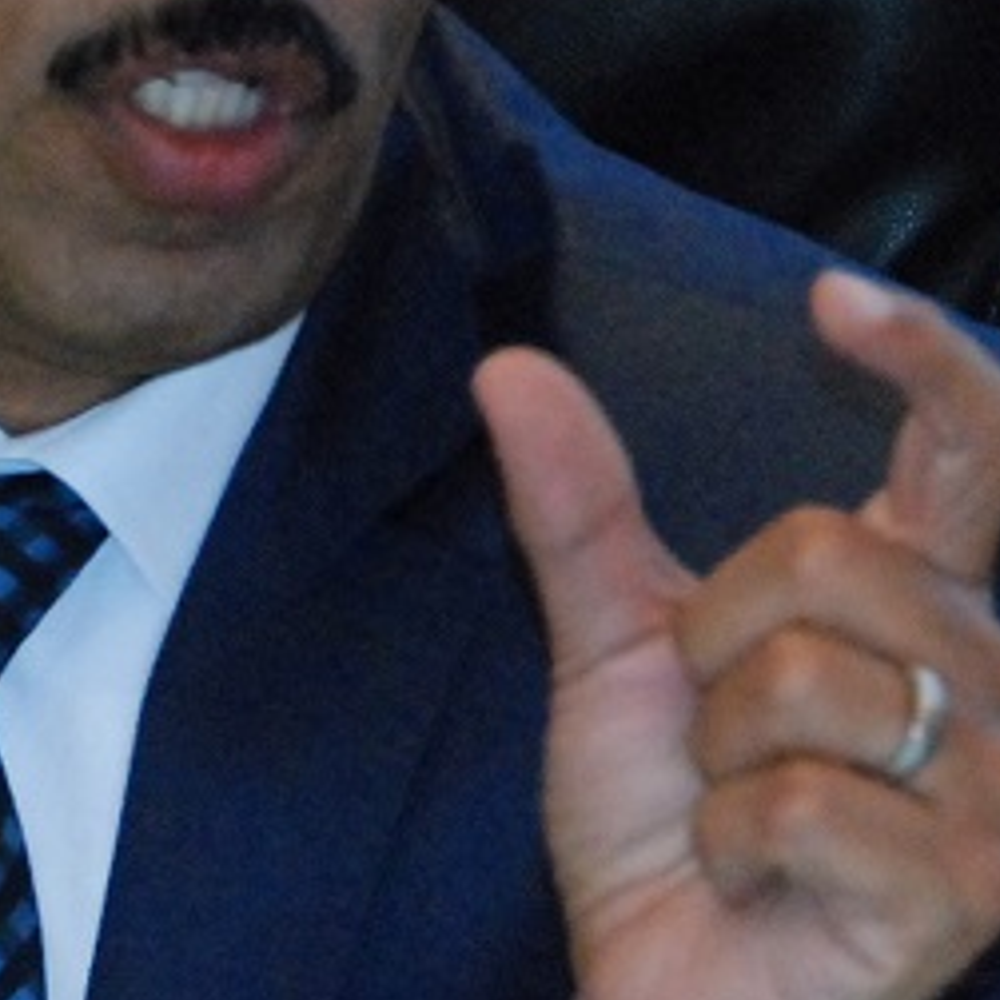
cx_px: 153
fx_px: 16603
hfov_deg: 3.4
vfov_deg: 3.4
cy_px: 86
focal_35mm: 508
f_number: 6.3
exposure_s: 1/60
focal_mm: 90
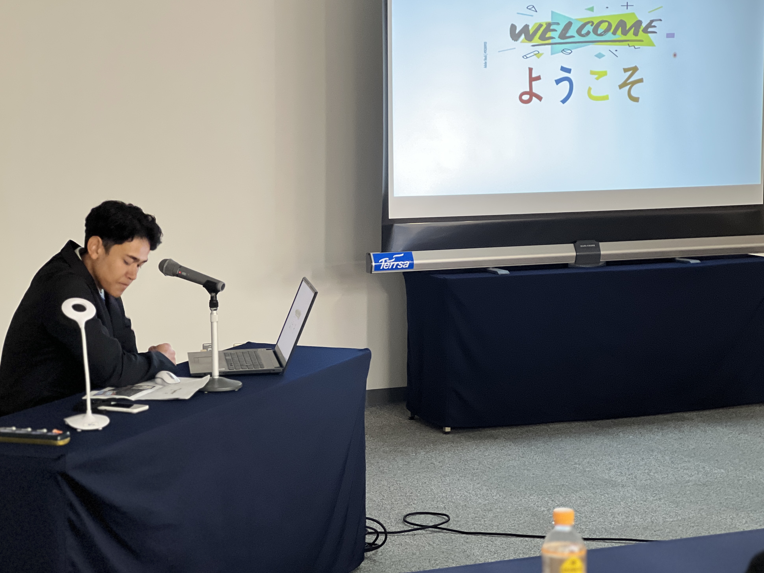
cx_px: 369
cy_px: 276
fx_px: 1766
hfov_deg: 24.4
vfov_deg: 18.4
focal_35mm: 80
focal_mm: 9
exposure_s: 1/30
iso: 400
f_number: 2.8
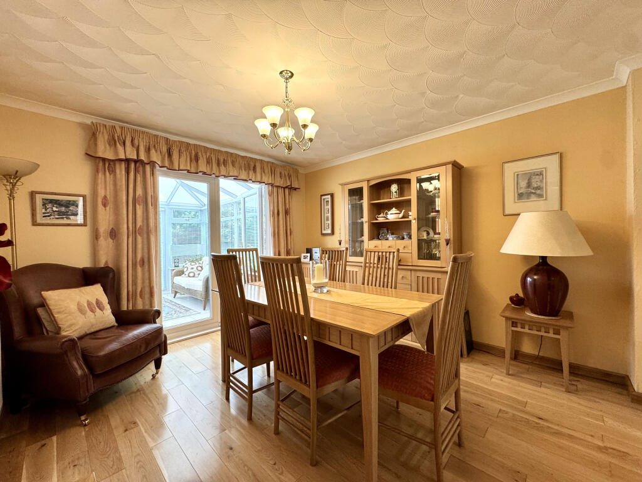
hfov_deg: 102.1
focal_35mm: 14
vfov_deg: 85.7
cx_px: 321
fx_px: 260
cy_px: 241
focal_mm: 2.22
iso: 200
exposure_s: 1/50
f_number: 2.2
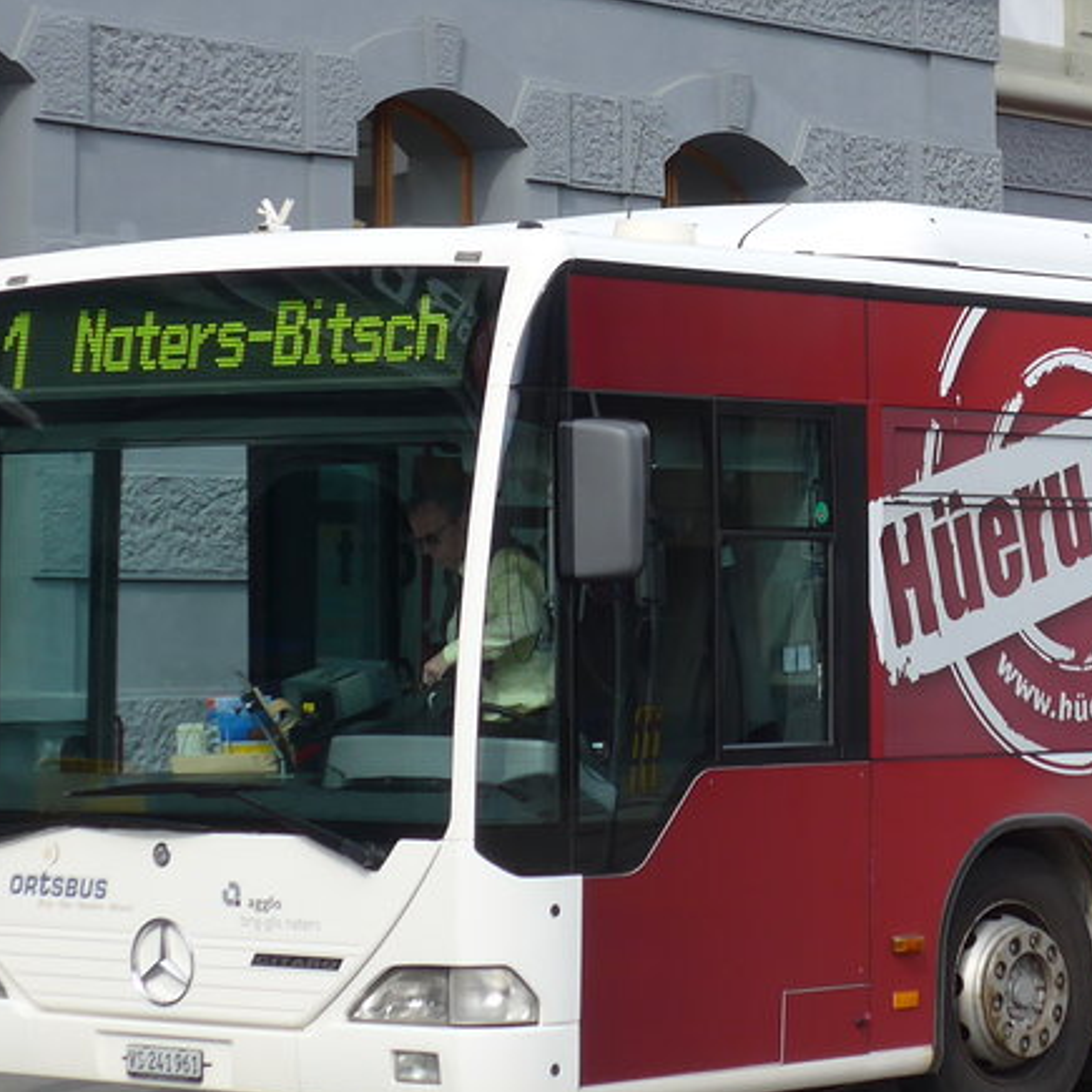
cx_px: 944
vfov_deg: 12.1
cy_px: 281
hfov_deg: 12.1
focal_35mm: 144
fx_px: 5139
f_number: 3.5
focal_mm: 12
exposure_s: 1/500
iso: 80
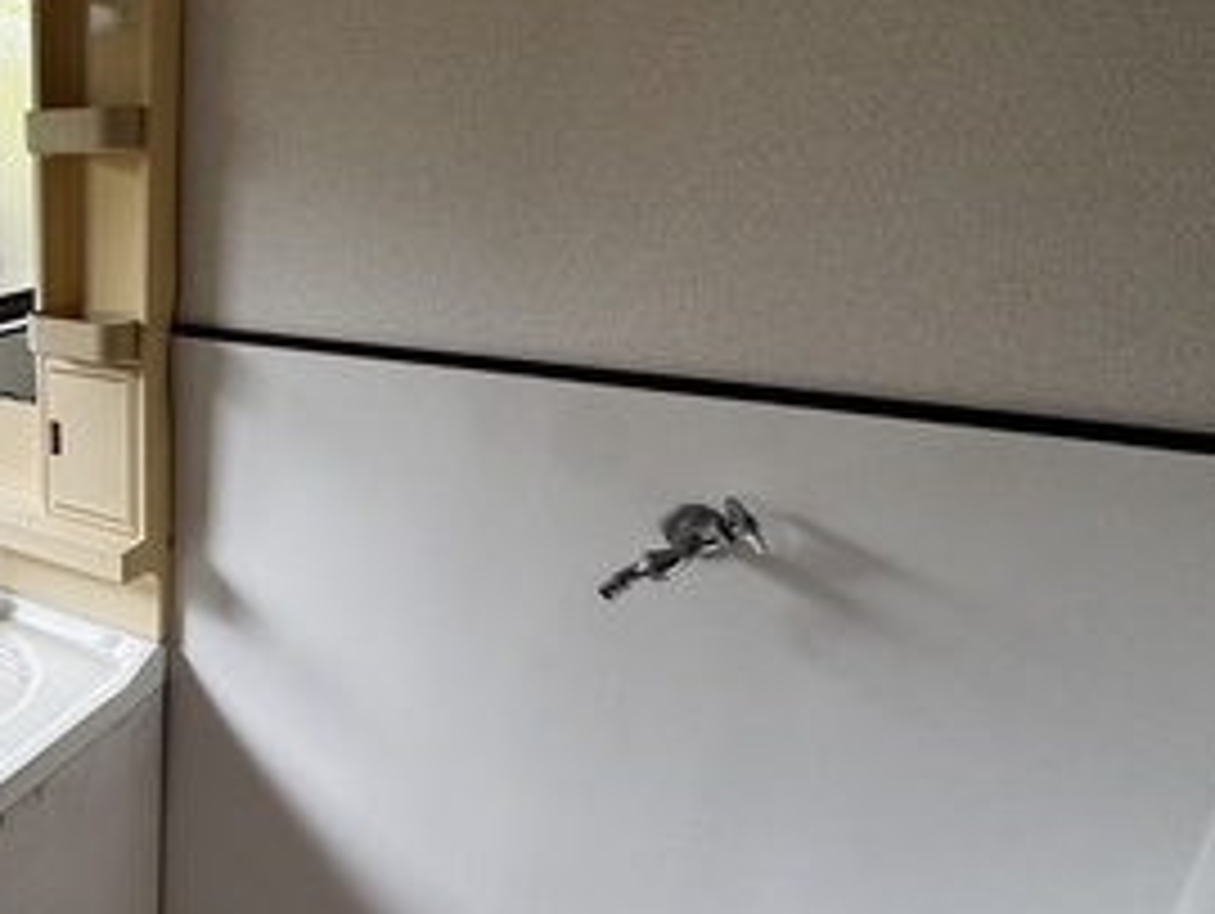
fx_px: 1019
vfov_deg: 48.3
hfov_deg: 49.4
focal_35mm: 29
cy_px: 464
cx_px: -18
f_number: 2.2
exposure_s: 1/99
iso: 200
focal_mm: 2.22
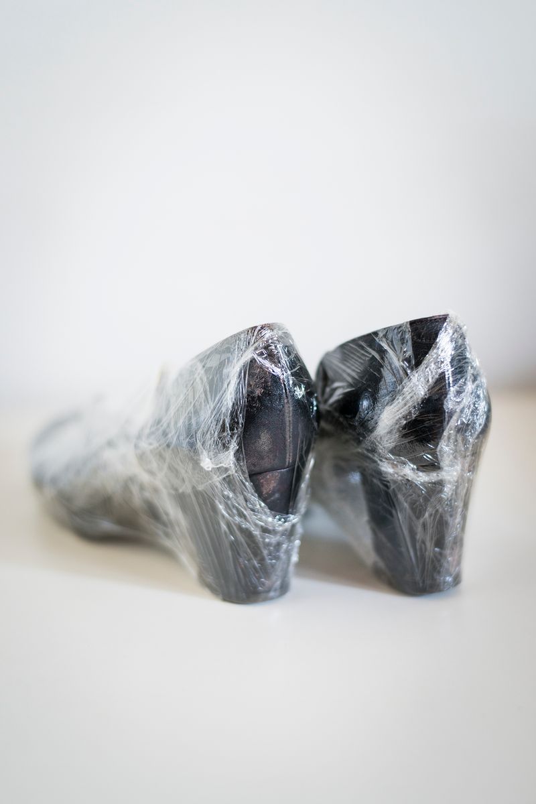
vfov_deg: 39.6
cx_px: 268
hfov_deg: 27.0
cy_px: 402
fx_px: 1117
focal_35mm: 50
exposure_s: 1/100
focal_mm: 50
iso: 500
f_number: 2
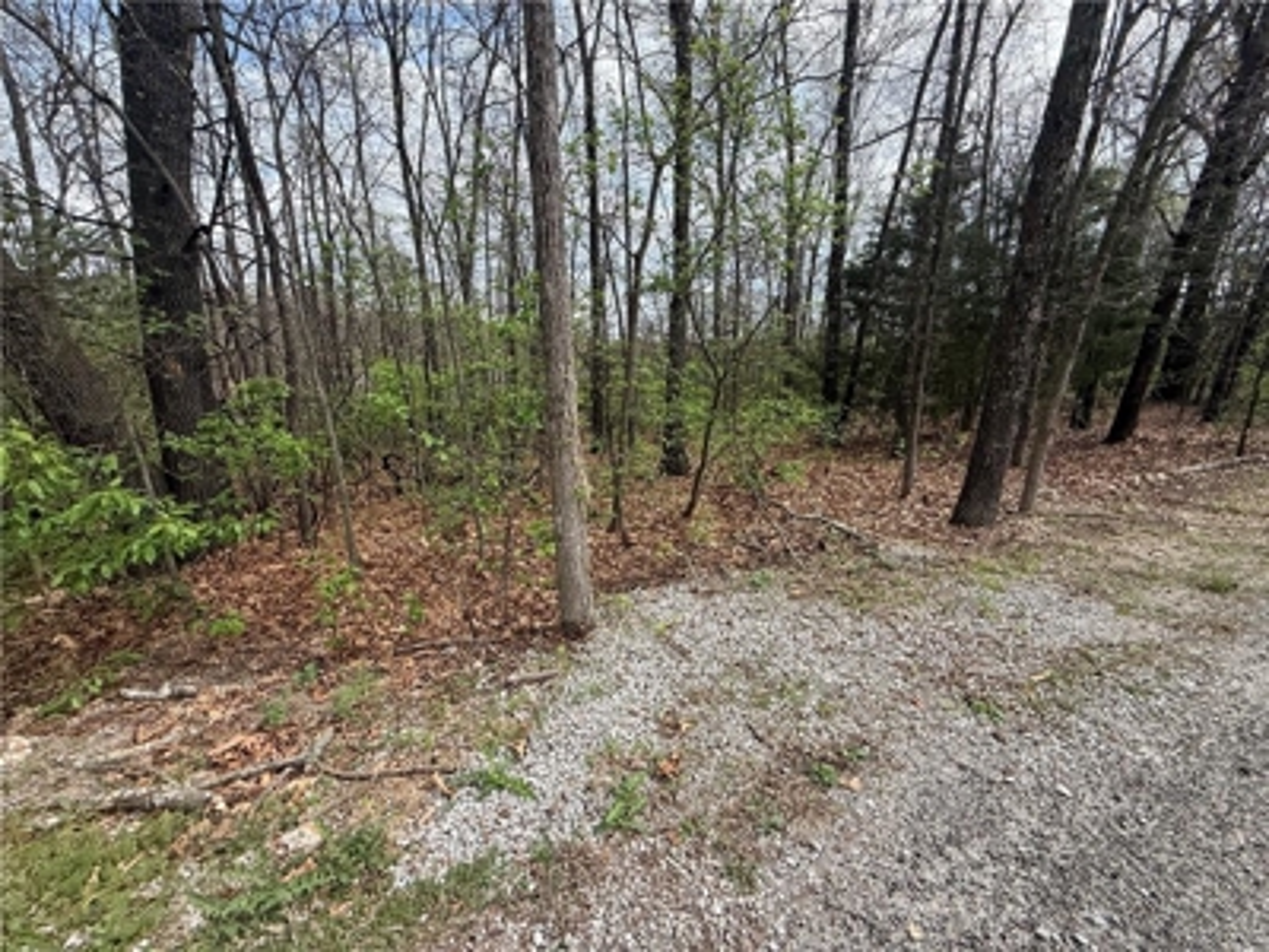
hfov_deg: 102.1
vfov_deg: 85.7
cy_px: 476
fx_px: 513
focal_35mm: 14
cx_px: 634
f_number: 2.2
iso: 50
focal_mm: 2.22
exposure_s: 1/535
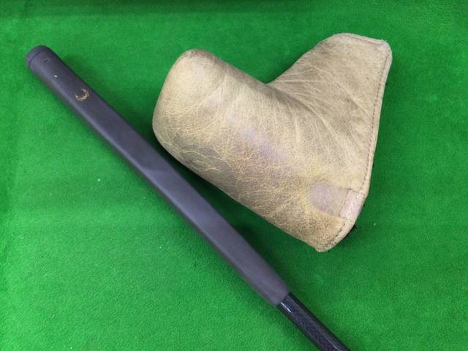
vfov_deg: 45.4
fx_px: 419
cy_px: 176
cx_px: 234
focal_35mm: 31
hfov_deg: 58.4
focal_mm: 3.3
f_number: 2.4
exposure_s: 1/30
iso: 125
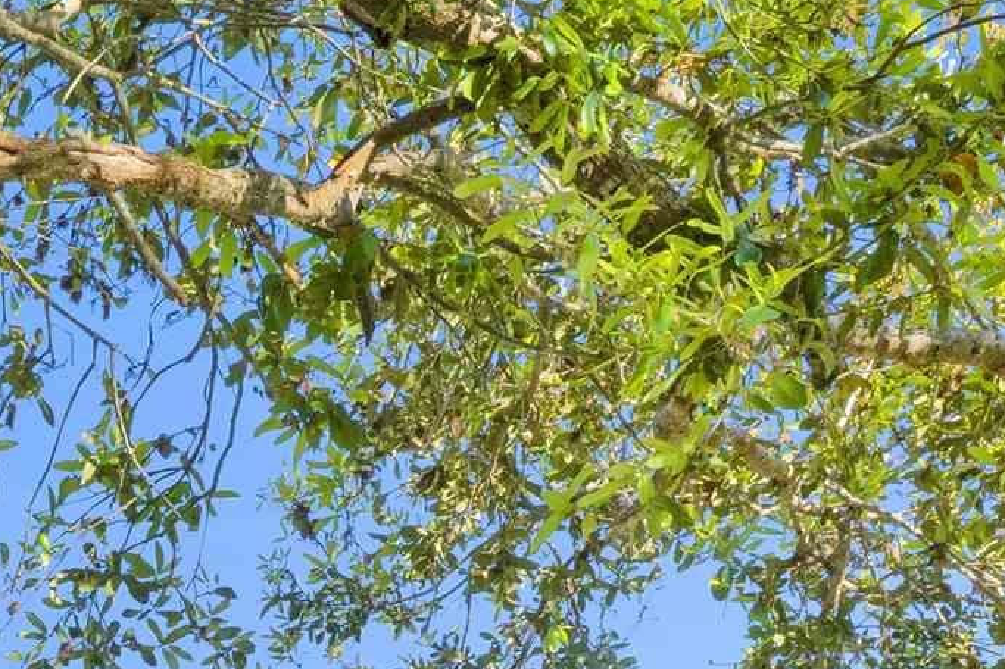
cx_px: -403
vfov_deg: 16.2
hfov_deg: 23.7
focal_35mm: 72
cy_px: 1166
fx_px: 2009
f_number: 11
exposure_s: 1/320
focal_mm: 16
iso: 400
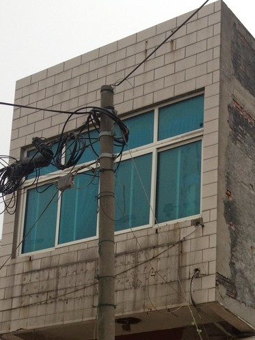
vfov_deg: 24.7
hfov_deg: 19.1
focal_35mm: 75
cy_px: 349
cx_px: 252
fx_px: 737
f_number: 2.4
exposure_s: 1/397
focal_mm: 4.28
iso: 64
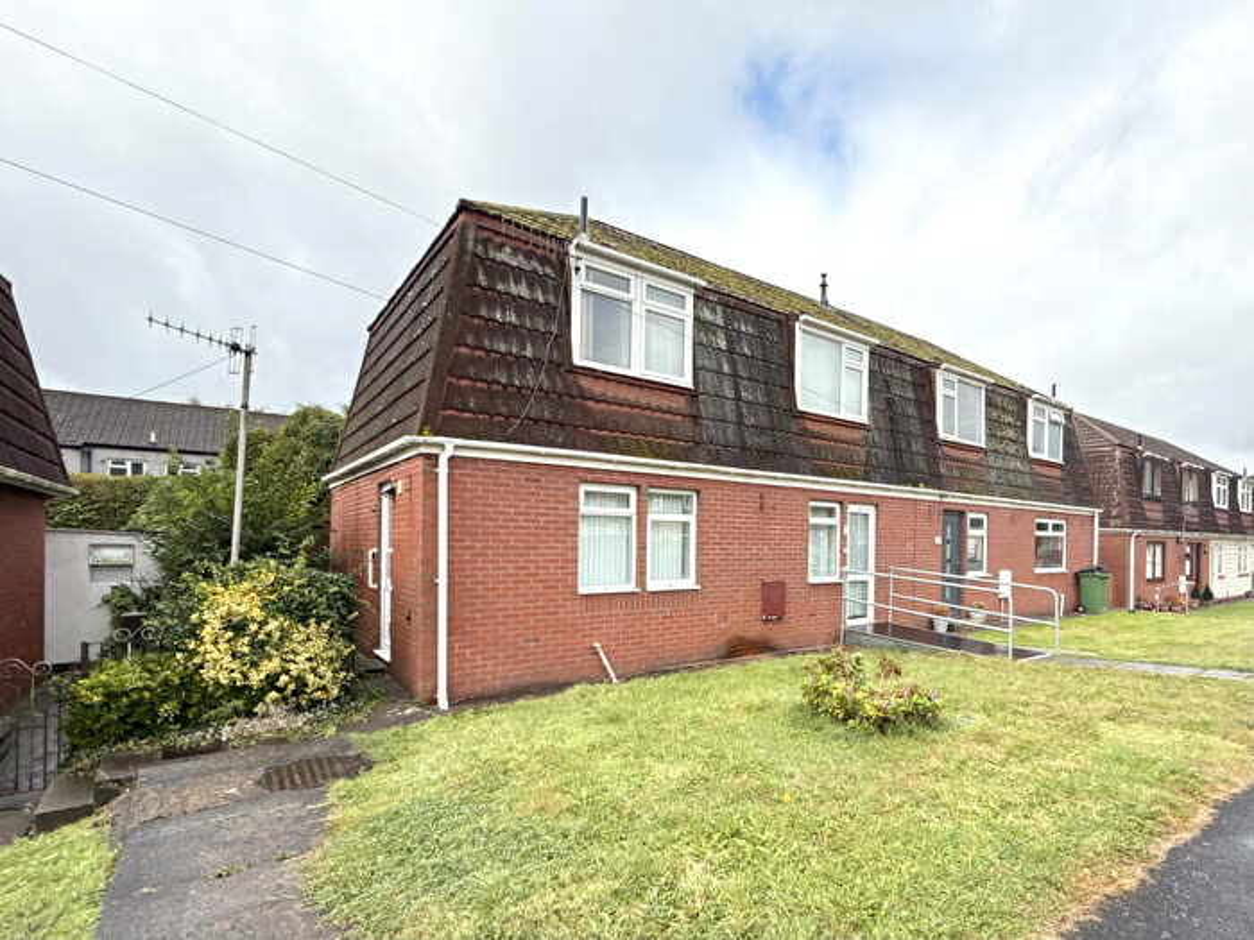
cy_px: 470
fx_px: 507
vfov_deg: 85.7
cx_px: 627
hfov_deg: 102.1
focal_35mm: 14
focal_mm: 2.22
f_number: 2.2
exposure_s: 1/942
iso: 64
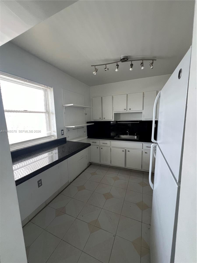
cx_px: 98
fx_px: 99
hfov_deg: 89.9
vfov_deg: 106.2
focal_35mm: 13
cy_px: 132
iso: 200
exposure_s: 1/99
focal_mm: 1.57
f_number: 1.8
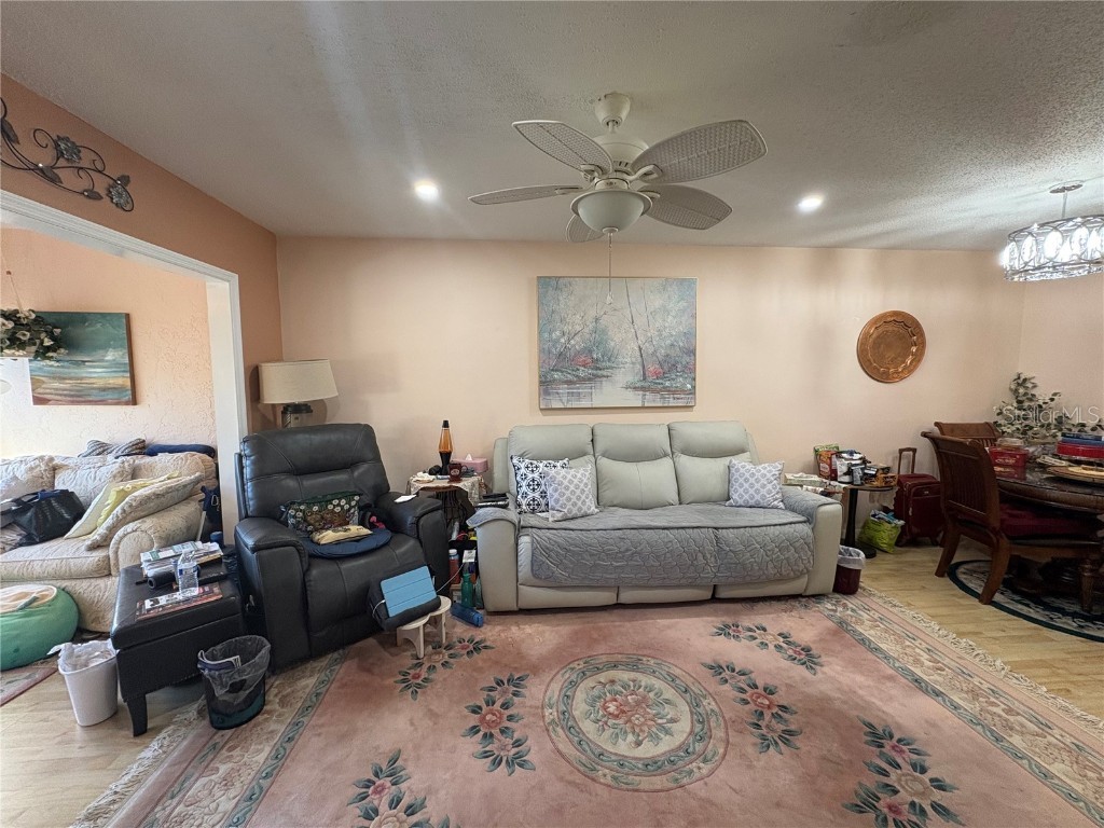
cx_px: 552
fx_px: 446
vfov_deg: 85.7
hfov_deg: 102.1
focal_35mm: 14
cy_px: 414
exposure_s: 1/60
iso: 160
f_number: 2.2
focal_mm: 2.22
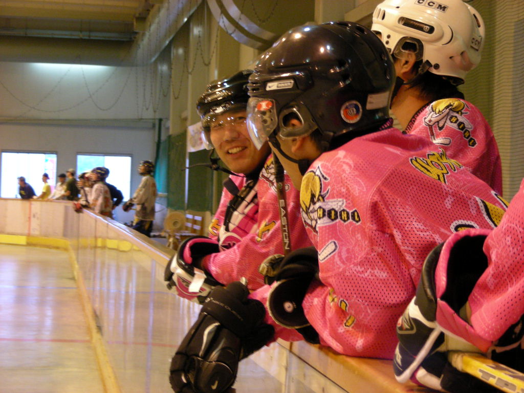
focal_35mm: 99
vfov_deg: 14.9
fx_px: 1499
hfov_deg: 19.8
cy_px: 196
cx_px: 262
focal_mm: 16.5
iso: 216
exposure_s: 1/15
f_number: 3.5
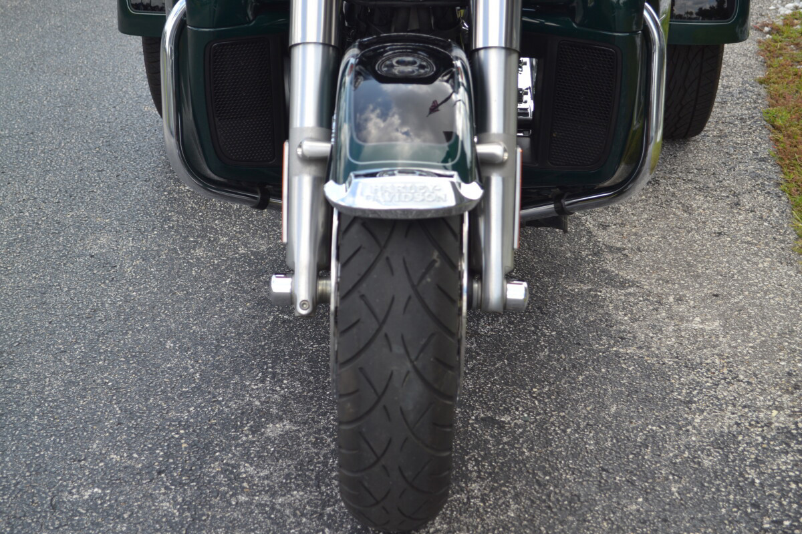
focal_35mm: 63
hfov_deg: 31.9
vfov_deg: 21.6
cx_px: 401
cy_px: 267
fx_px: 1403
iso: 100
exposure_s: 1/125
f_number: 5.3
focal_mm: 42
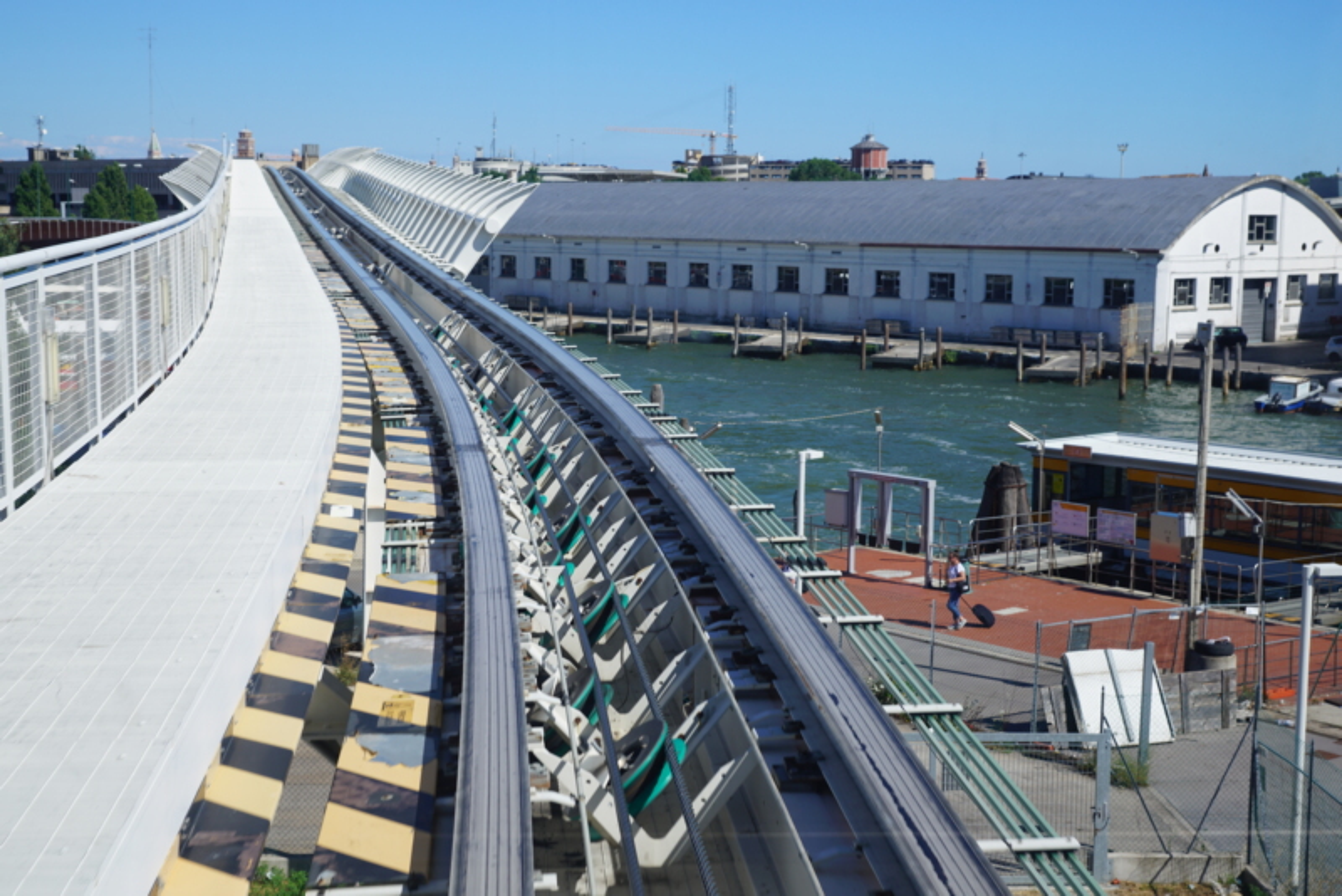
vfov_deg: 27.0
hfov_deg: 39.6
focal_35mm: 50
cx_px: 671
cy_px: 448
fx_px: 1864
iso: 100
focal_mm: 50
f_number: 9
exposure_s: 1/125
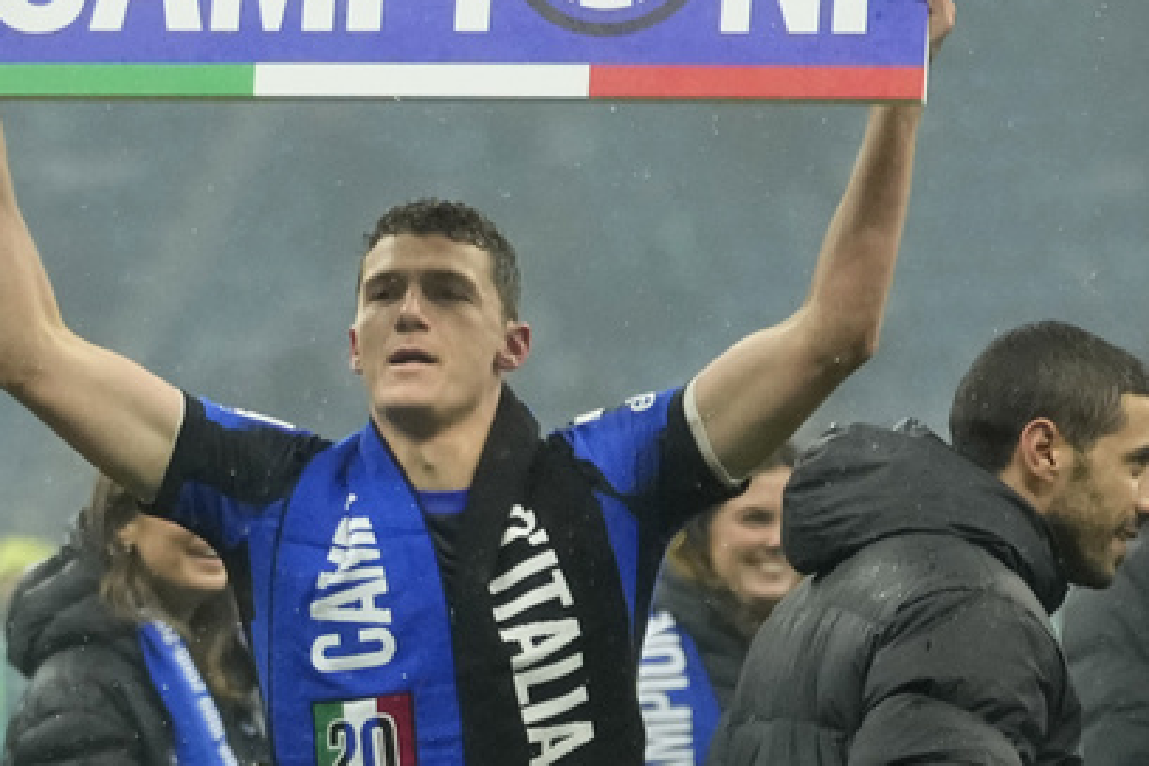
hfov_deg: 8.5
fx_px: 7691
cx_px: 338
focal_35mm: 241
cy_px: 739
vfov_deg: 5.7
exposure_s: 1/2000
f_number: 2.8
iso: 3200
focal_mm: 96
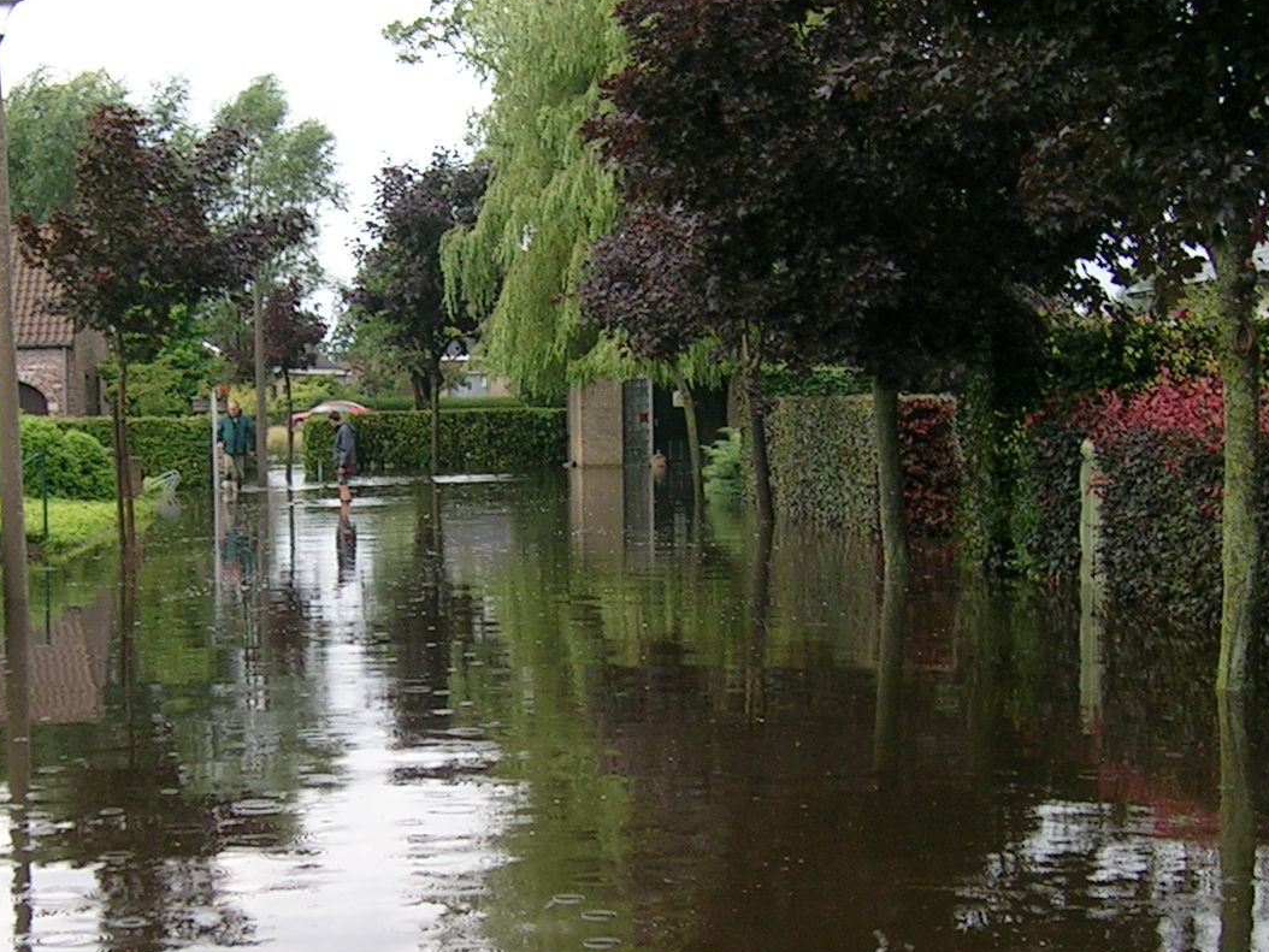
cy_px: 658
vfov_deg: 21.5
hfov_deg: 28.4
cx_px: 414
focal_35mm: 68
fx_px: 2493
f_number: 2.8
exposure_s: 1/380
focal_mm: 5.4
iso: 50
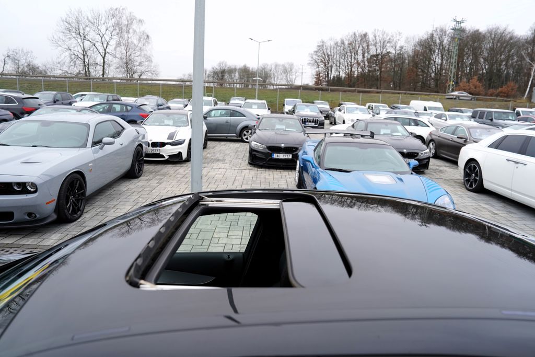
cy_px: 178
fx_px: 357
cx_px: 268
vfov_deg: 53.1
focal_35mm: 24
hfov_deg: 73.7
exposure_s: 1/160
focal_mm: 24
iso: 250
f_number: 4
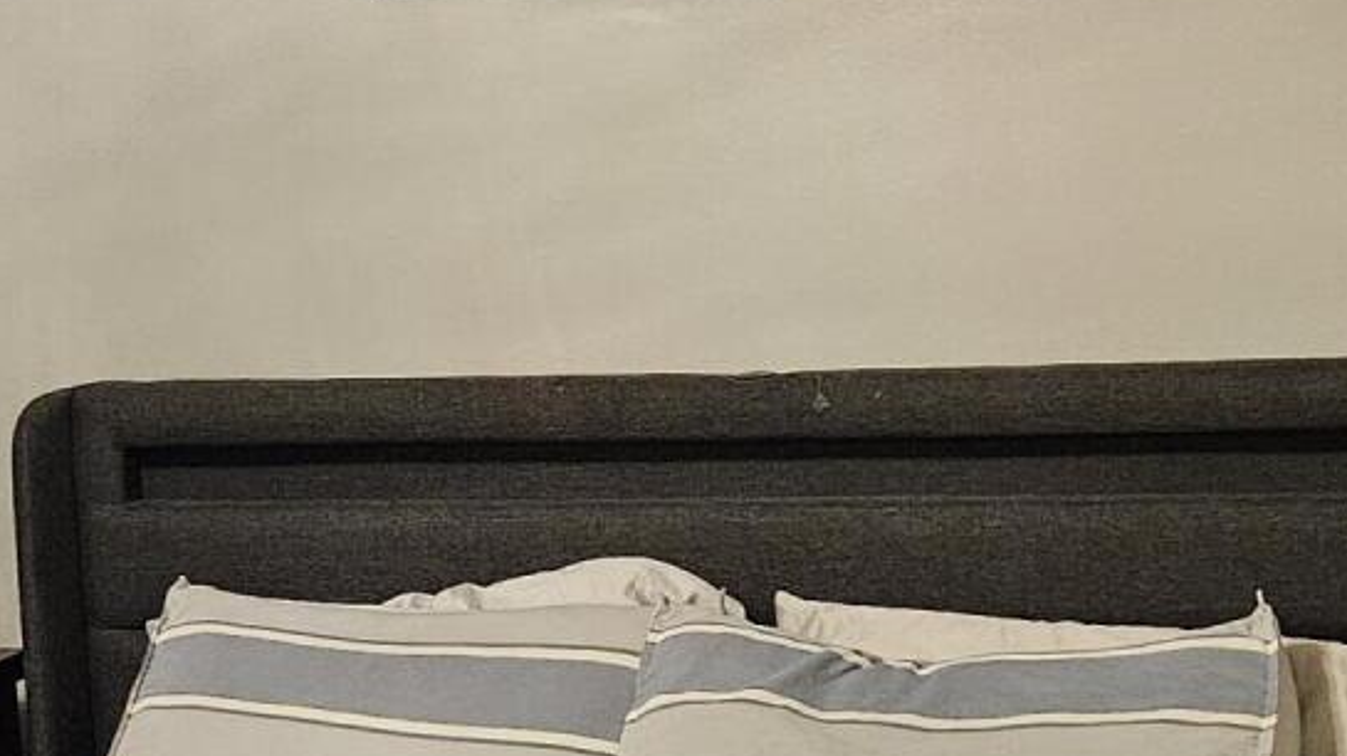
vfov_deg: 13.1
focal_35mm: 92
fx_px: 3285
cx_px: 304
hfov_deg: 22.9
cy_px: 615
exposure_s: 1/60
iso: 640
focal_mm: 5.4
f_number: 1.8
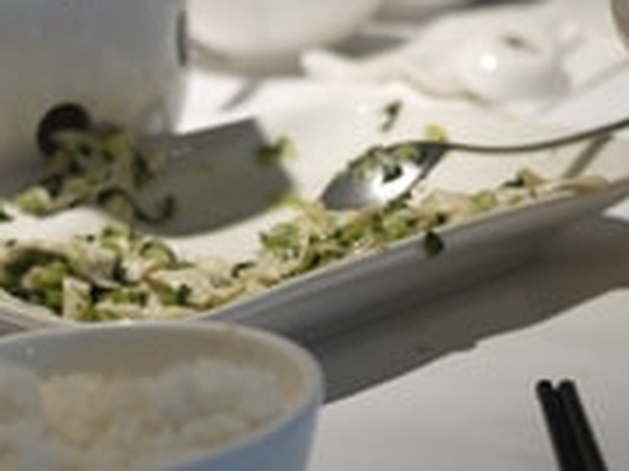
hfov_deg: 13.7
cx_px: 580
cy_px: 264
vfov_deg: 10.4
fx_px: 2597
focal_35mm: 143
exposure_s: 1/60
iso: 200
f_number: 1.7
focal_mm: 20
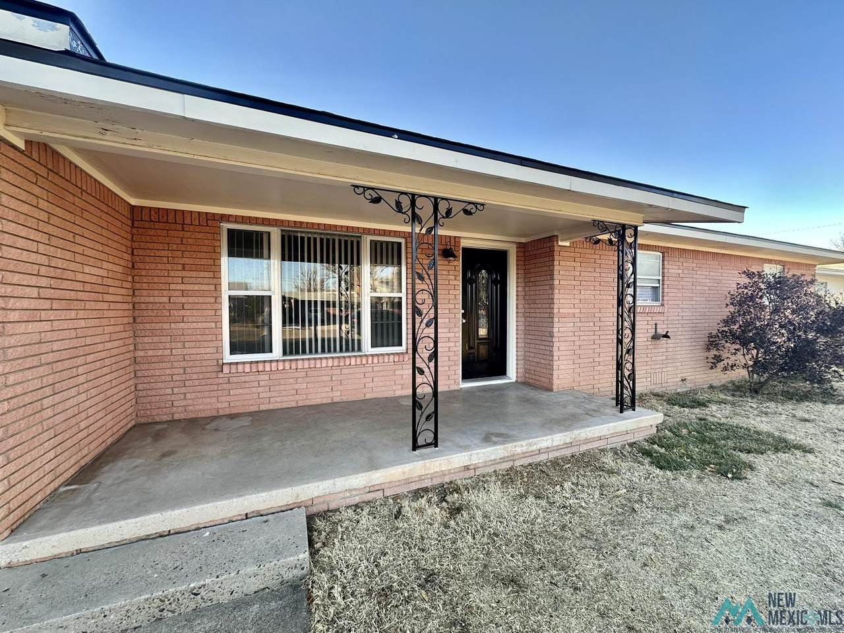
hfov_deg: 102.1
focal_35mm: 14
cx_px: 422
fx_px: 341
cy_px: 316
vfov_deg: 85.7
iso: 40
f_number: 2.2
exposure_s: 1/106
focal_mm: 2.22
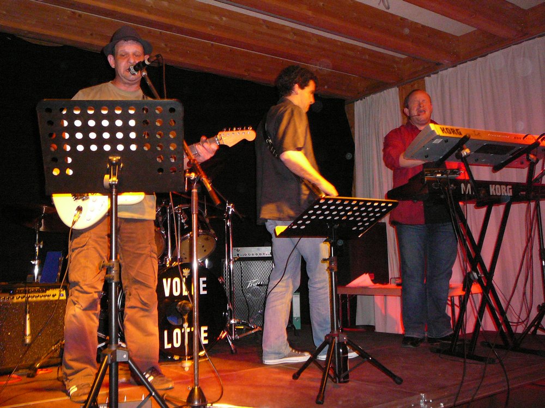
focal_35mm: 35
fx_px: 551
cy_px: 204
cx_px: 272
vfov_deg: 40.7
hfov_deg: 52.6
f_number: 2.8
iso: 400
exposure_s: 1/30
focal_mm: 5.2
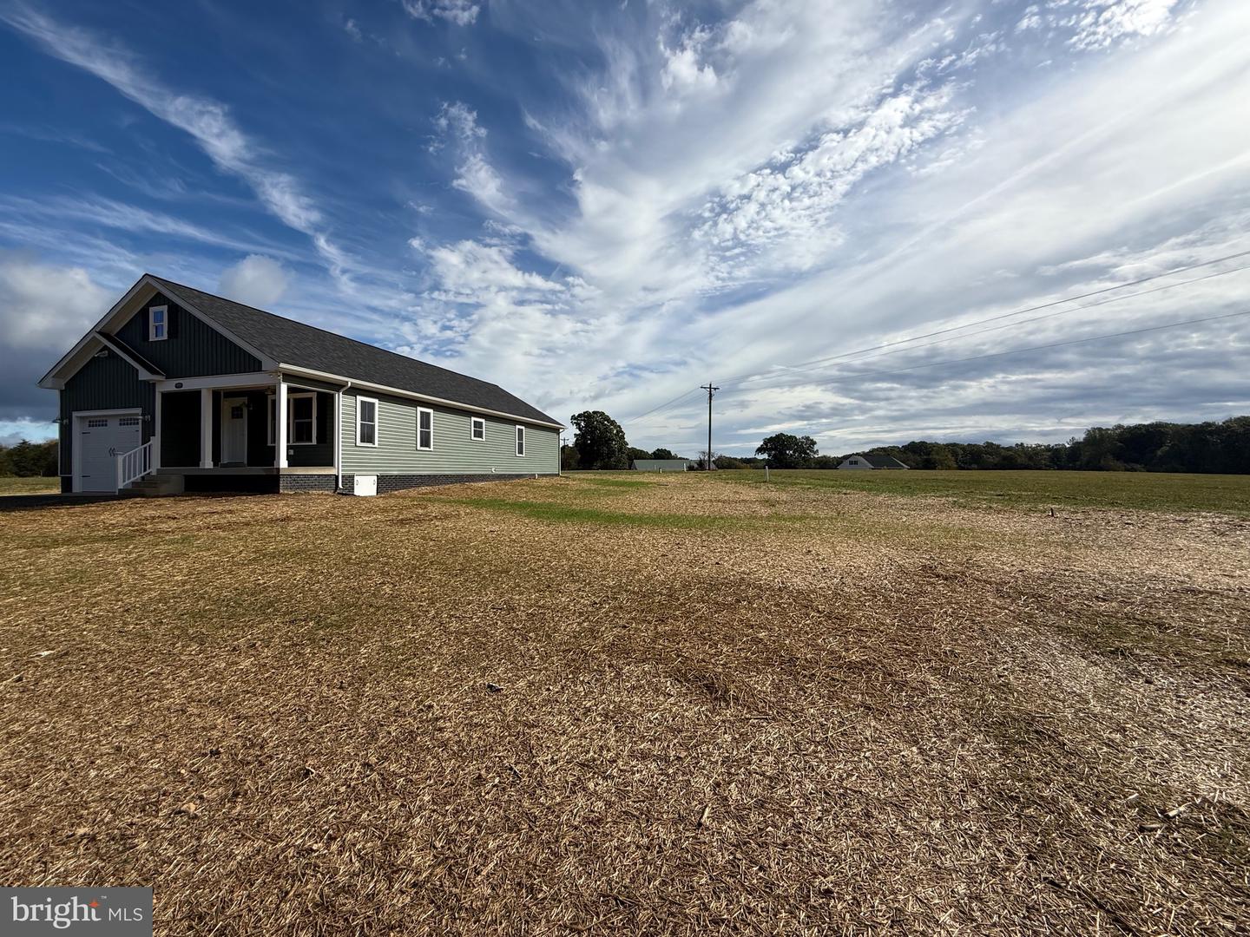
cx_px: 625
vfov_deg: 85.7
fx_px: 506
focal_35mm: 14
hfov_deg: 102.1
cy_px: 468
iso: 50
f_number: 2.2
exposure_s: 1/4425
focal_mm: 2.22
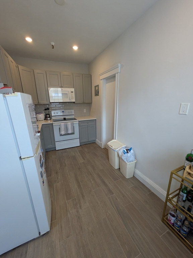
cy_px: 129
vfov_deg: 102.1
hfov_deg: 85.7
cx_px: 96
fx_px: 104
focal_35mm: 14
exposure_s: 1/60
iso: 104
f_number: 2.2
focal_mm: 1.83
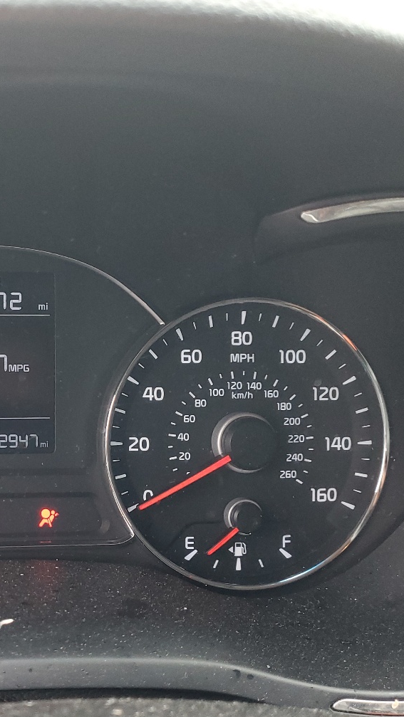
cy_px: 365
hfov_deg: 24.9
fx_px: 856
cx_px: -27
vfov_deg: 45.5
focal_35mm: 45
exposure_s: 1/60.2
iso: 116
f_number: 1.5
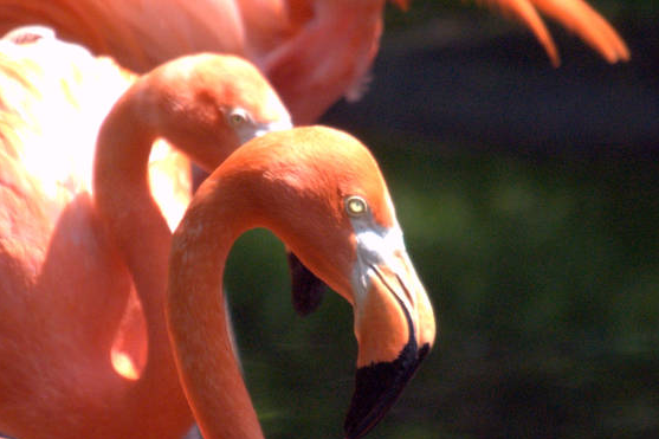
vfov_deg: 1.1
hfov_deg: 1.7
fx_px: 22105
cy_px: 322
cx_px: 272
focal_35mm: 1208
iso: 1000
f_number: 9
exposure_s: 1/500
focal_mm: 280
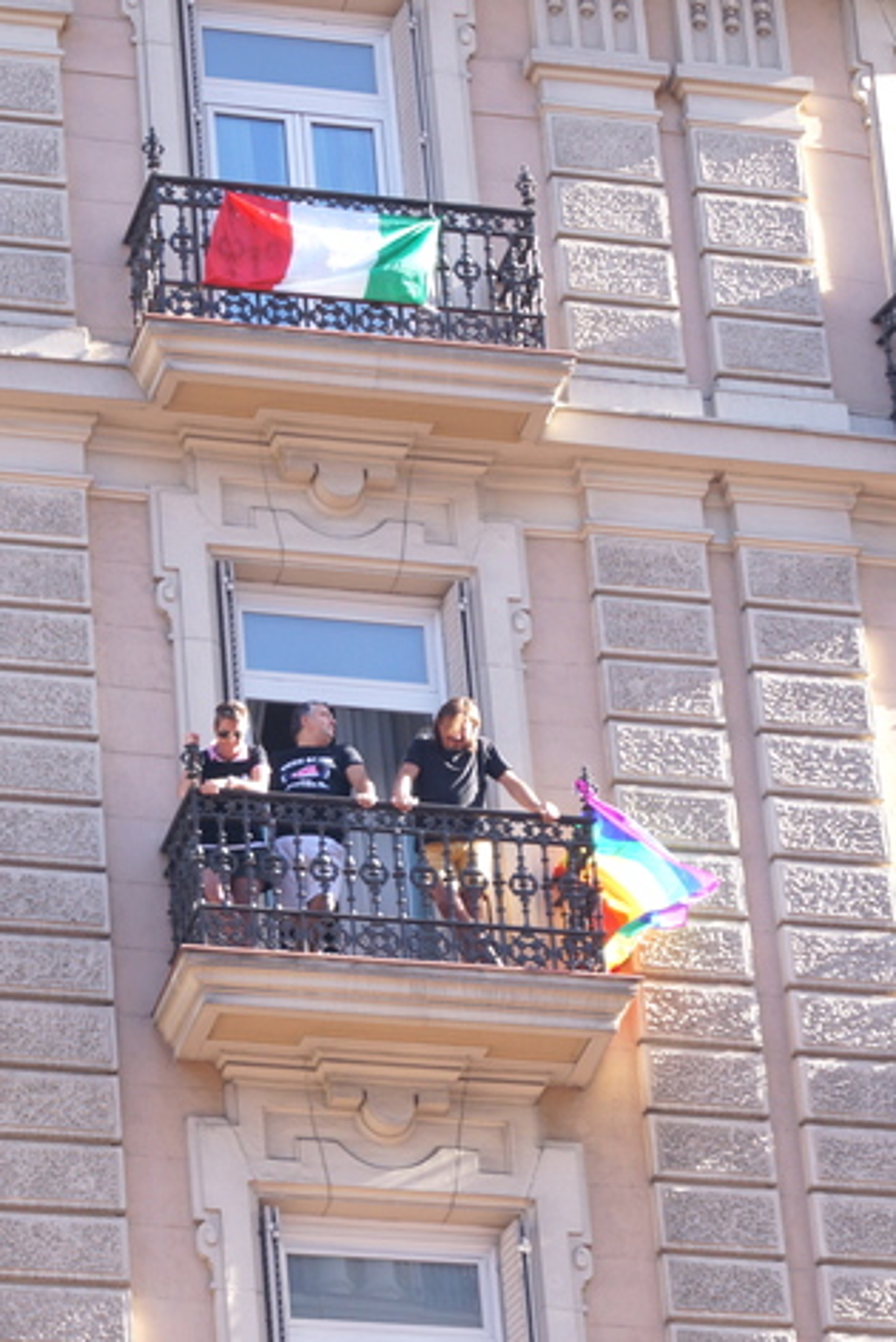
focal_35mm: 165
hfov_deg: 8.3
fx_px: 6155
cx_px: 3
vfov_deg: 12.4
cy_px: 1142
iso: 200
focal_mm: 55
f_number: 5.6
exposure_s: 1/125
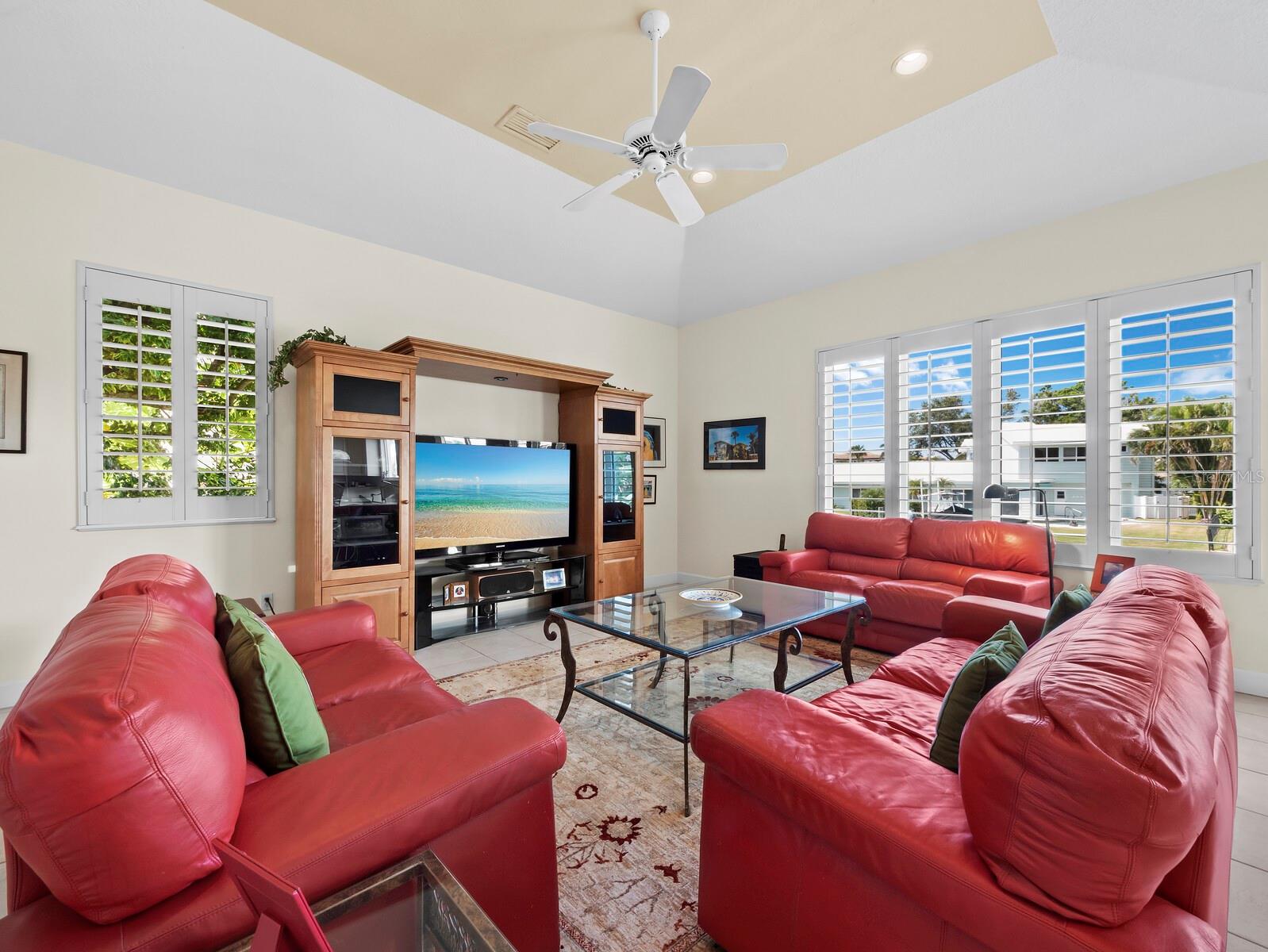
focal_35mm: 14
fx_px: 513
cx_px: 634
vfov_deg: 85.7
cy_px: 476
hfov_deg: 102.0
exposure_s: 1
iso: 200
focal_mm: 7
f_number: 11
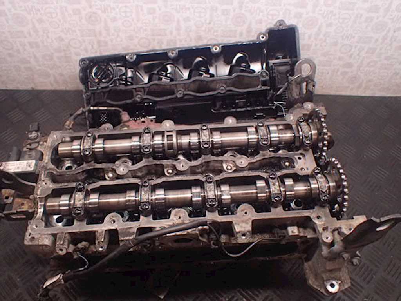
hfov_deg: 60.0
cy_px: 150
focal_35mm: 30
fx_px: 348
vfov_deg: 46.8
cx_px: 200
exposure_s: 1/125
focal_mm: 5.5
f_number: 2.3
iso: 640
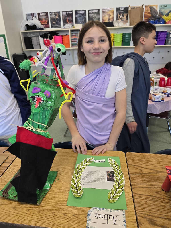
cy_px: 114
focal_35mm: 23
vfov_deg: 73.9
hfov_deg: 58.9
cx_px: 86
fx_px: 151
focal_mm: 6.3
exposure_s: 1/120
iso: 160
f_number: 1.7
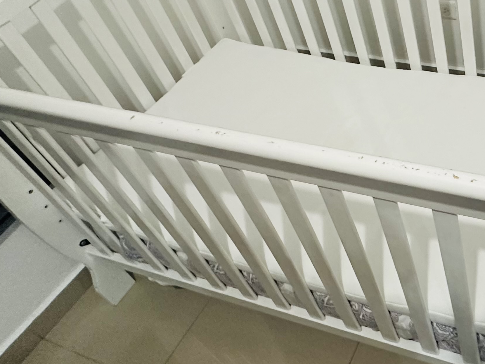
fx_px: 476
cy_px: 42
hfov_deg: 46.8
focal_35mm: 34
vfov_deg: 39.1
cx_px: 463
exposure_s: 1/60
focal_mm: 2.22
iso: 400
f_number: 2.2
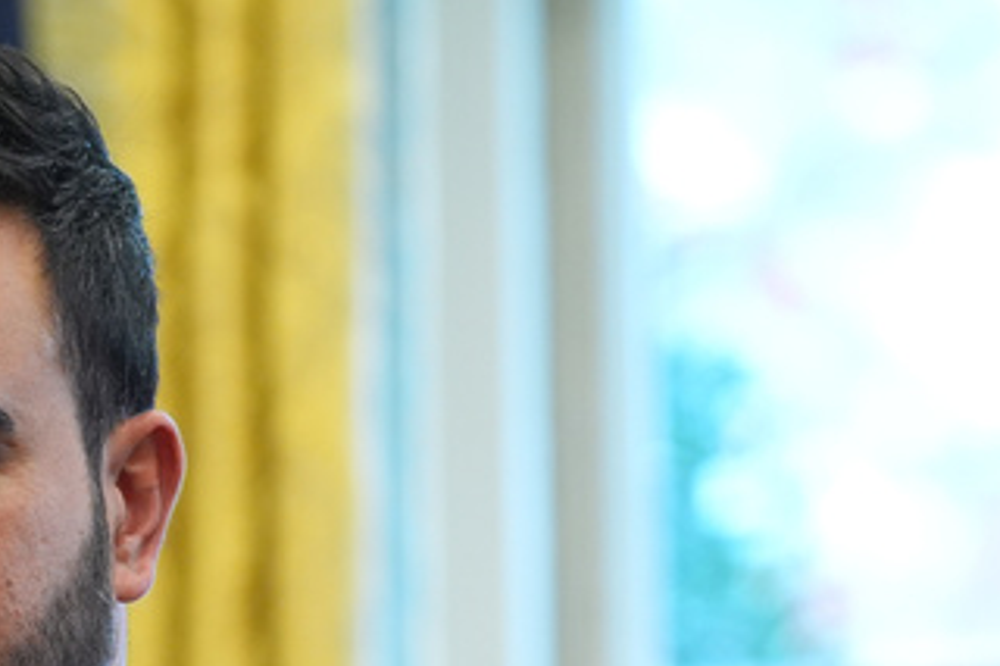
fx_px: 9162
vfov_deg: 4.1
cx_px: 259
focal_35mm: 330
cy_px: 1037
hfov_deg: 6.2
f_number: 2.8
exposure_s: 1/250
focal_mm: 103
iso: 2000
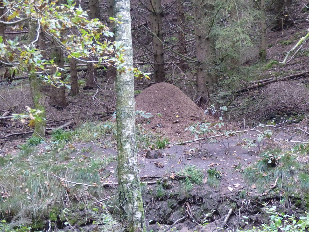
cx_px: 154
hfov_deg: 18.0
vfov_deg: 13.6
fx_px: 973
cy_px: 116
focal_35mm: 109
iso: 800
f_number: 2.8
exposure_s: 1/80
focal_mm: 19.6
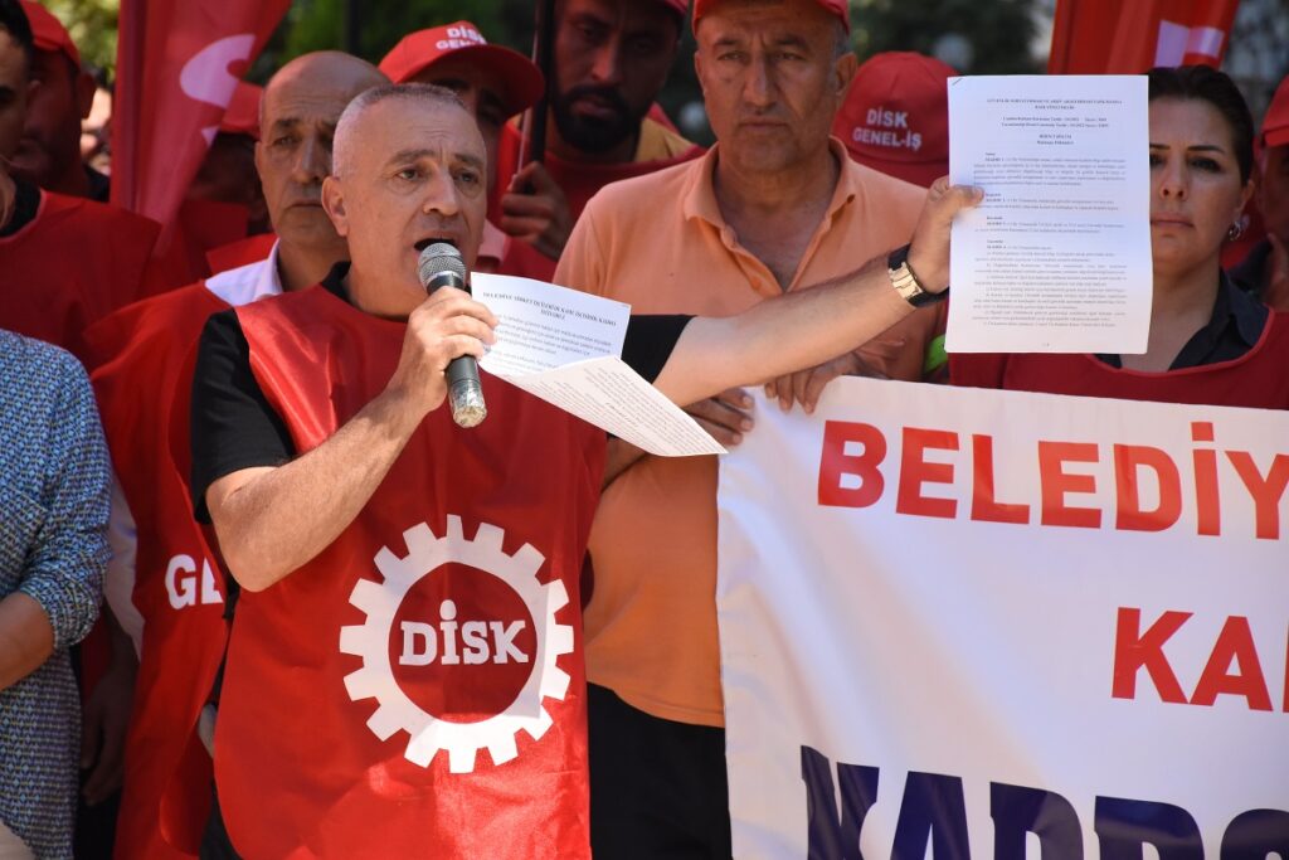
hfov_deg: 11.8
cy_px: 430
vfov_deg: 7.9
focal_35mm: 174
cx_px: 644
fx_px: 6231
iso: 1250
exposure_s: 1/2500
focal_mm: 116
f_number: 5.6
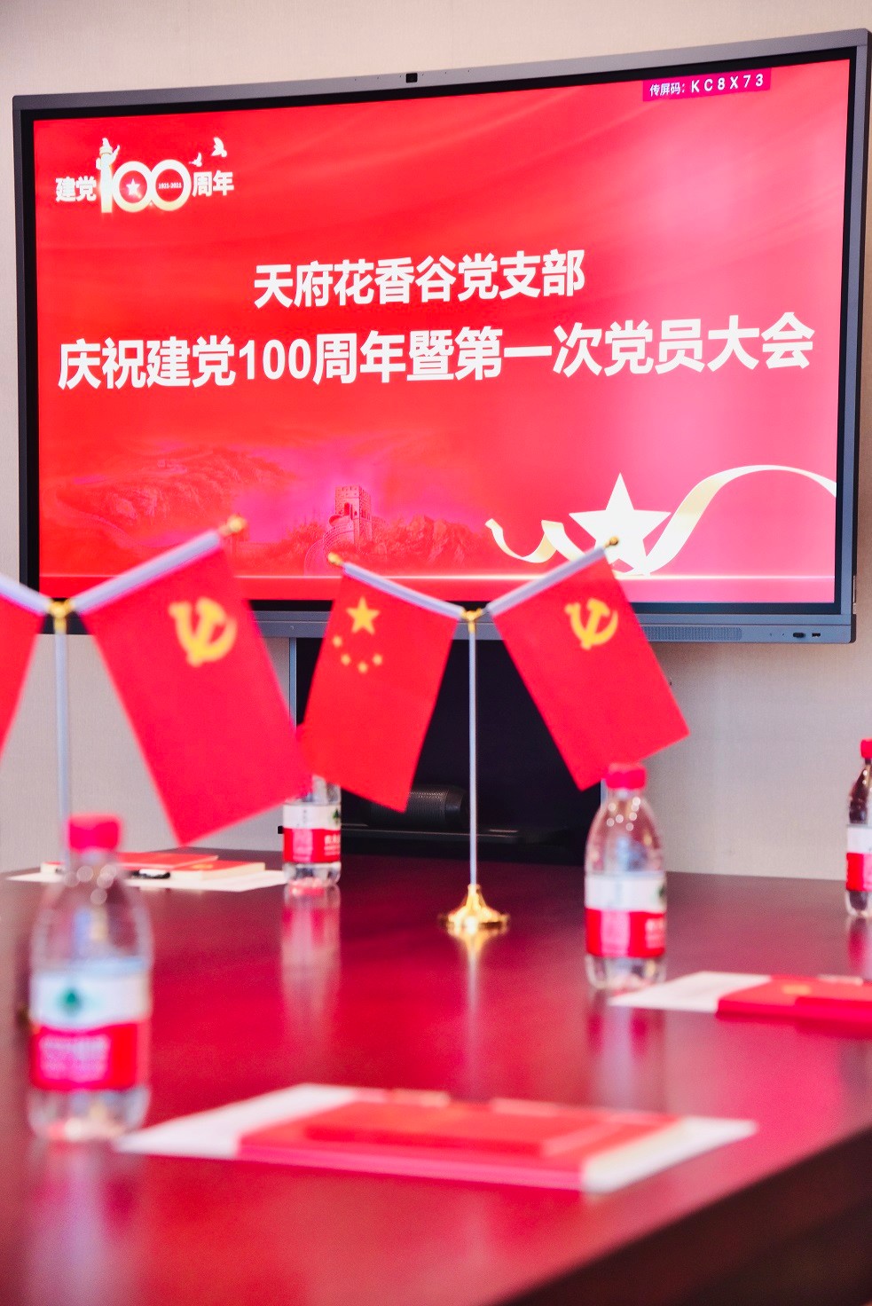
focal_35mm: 78
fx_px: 2830
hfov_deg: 17.5
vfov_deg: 26.0
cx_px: 436
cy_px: 653
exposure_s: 1/60
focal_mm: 78
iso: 1600
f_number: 4
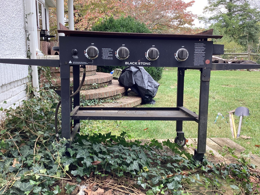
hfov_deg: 58.3
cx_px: 130
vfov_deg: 45.4
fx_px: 233
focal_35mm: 31
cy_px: 98
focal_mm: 3.3
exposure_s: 1/100
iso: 32
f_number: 2.4
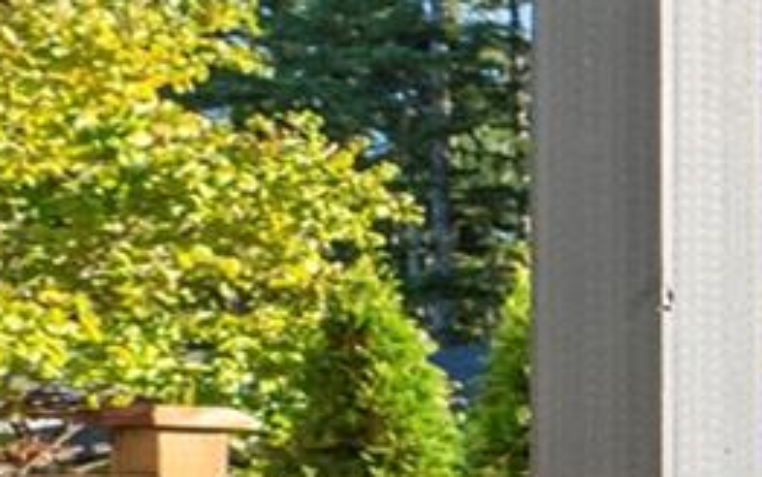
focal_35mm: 87
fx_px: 1808
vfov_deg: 14.3
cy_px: 666
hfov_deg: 11.8
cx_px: 2237
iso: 800
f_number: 7.1
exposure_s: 1/60
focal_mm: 14
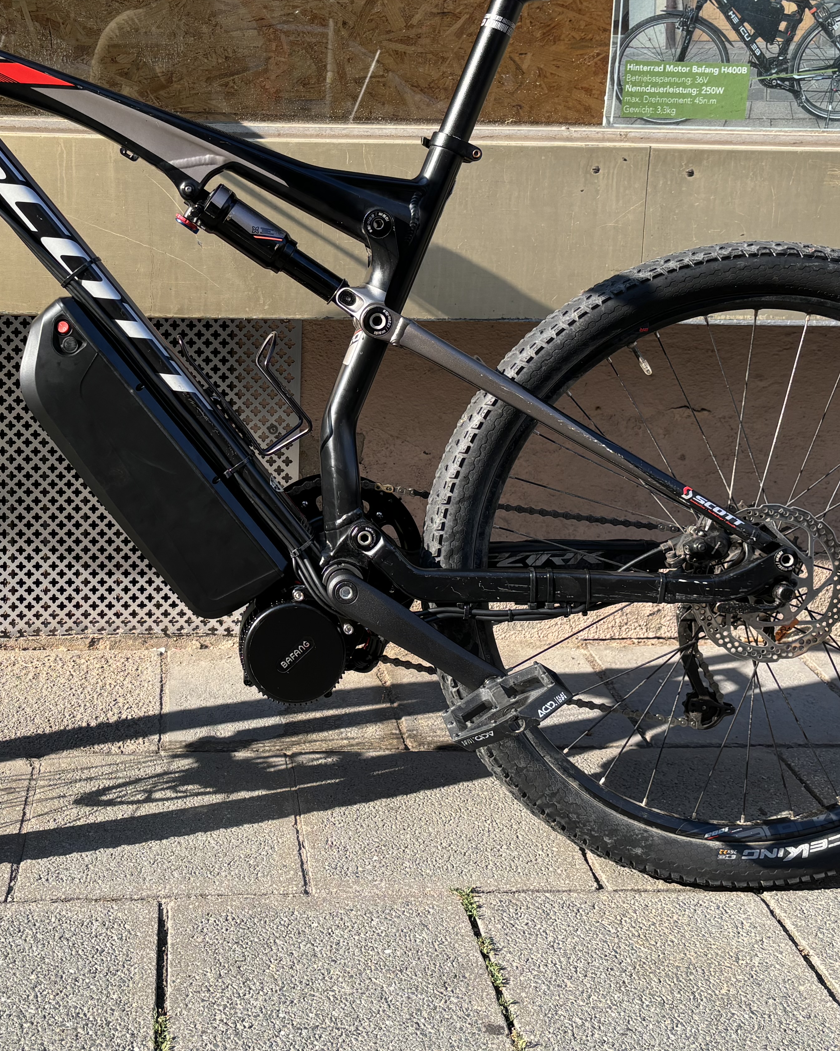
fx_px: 1336
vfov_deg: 42.7
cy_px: 420
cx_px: 227
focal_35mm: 43
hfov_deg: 34.3
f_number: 1.6
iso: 50
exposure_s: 1/747
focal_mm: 5.96
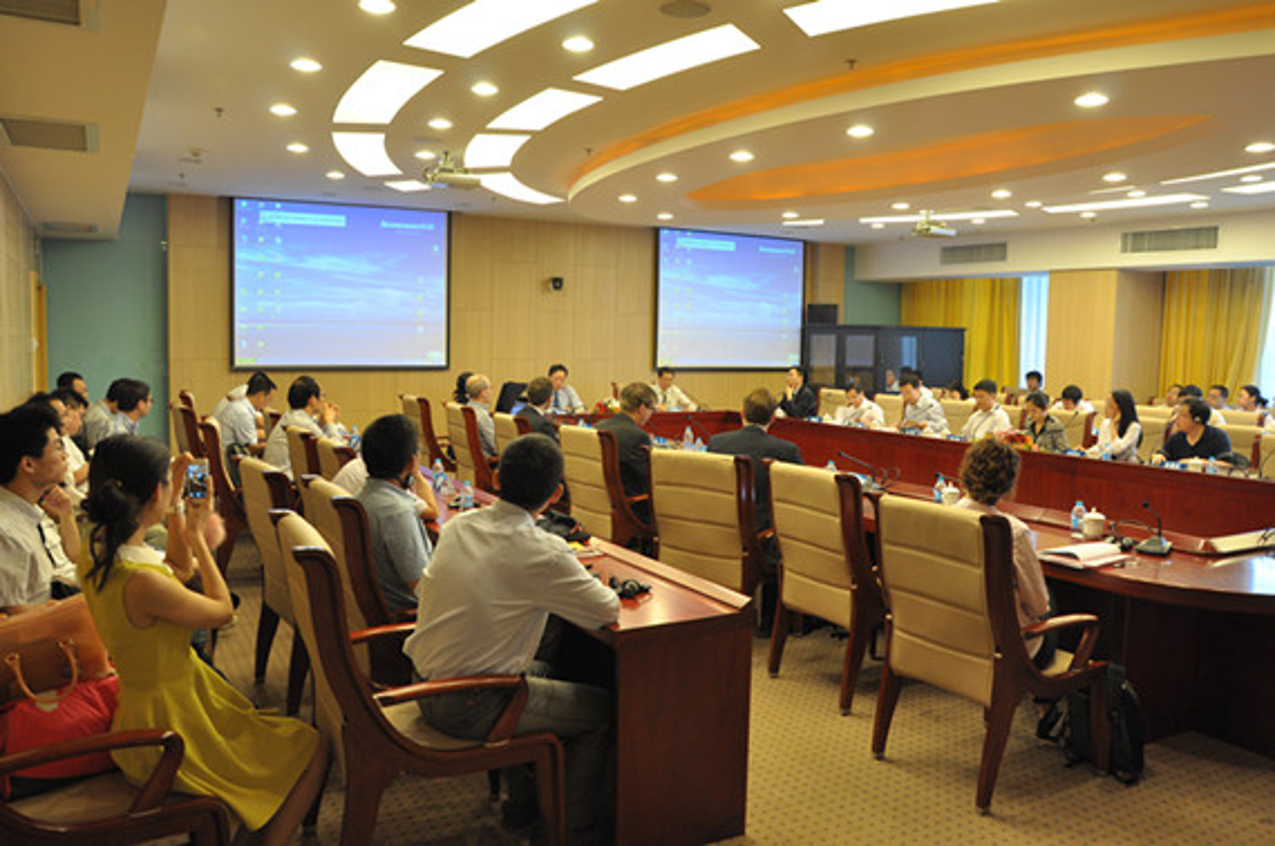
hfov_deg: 67.5
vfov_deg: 47.8
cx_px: 638
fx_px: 955
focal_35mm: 27
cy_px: 423
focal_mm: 18
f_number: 7.1
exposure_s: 1/15
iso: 640
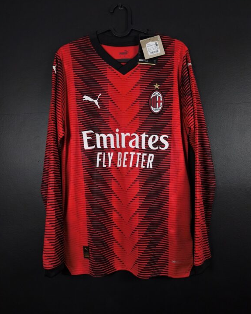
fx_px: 232
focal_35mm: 25
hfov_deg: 56.8
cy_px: 169
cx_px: 127
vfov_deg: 68.0
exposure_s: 1/160
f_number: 1.6
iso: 400
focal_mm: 6.57
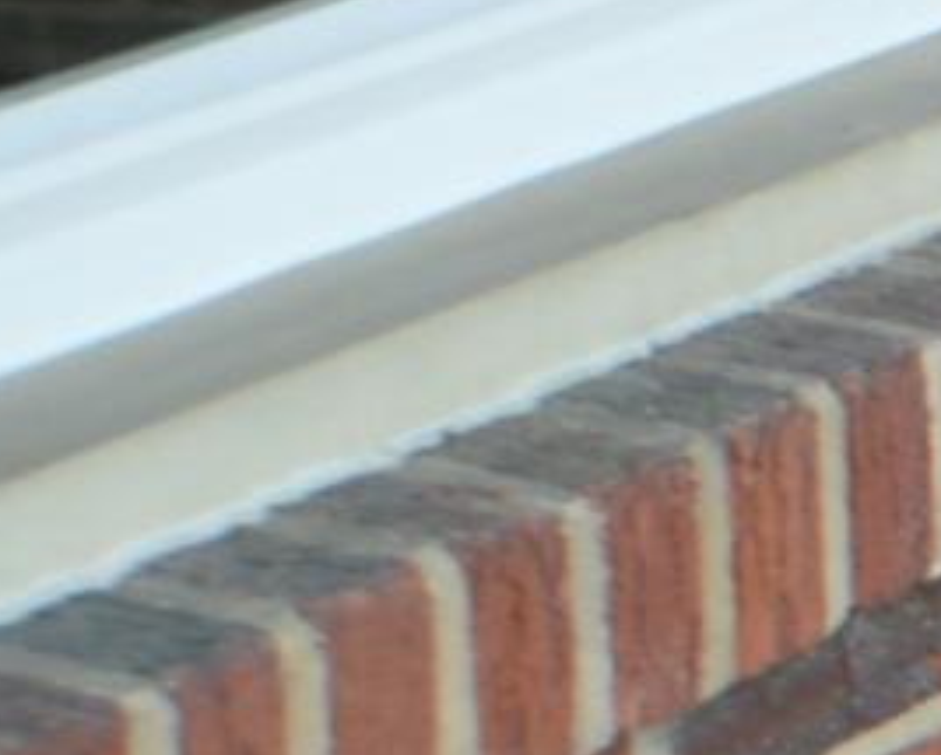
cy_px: 402
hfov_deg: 6.1
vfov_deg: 5.6
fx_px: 7779
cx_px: 3286
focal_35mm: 279
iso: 450
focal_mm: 26
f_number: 4.2
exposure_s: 1/60
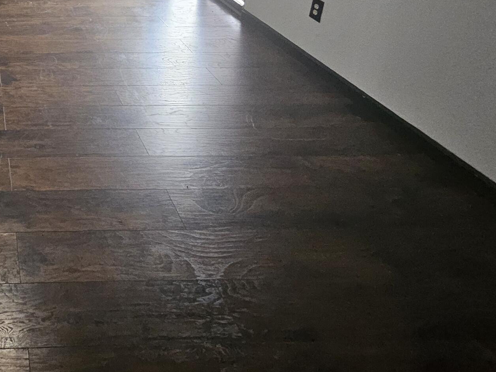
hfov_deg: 47.6
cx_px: -7
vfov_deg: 36.2
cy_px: -65
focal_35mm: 31
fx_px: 444
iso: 320
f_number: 2.2
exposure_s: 1/30
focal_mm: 1.74
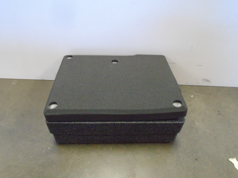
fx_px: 179
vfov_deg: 53.1
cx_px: 119
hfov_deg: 67.3
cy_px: 89
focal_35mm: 26
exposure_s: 1/80
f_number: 3.2
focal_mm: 4.6
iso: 800
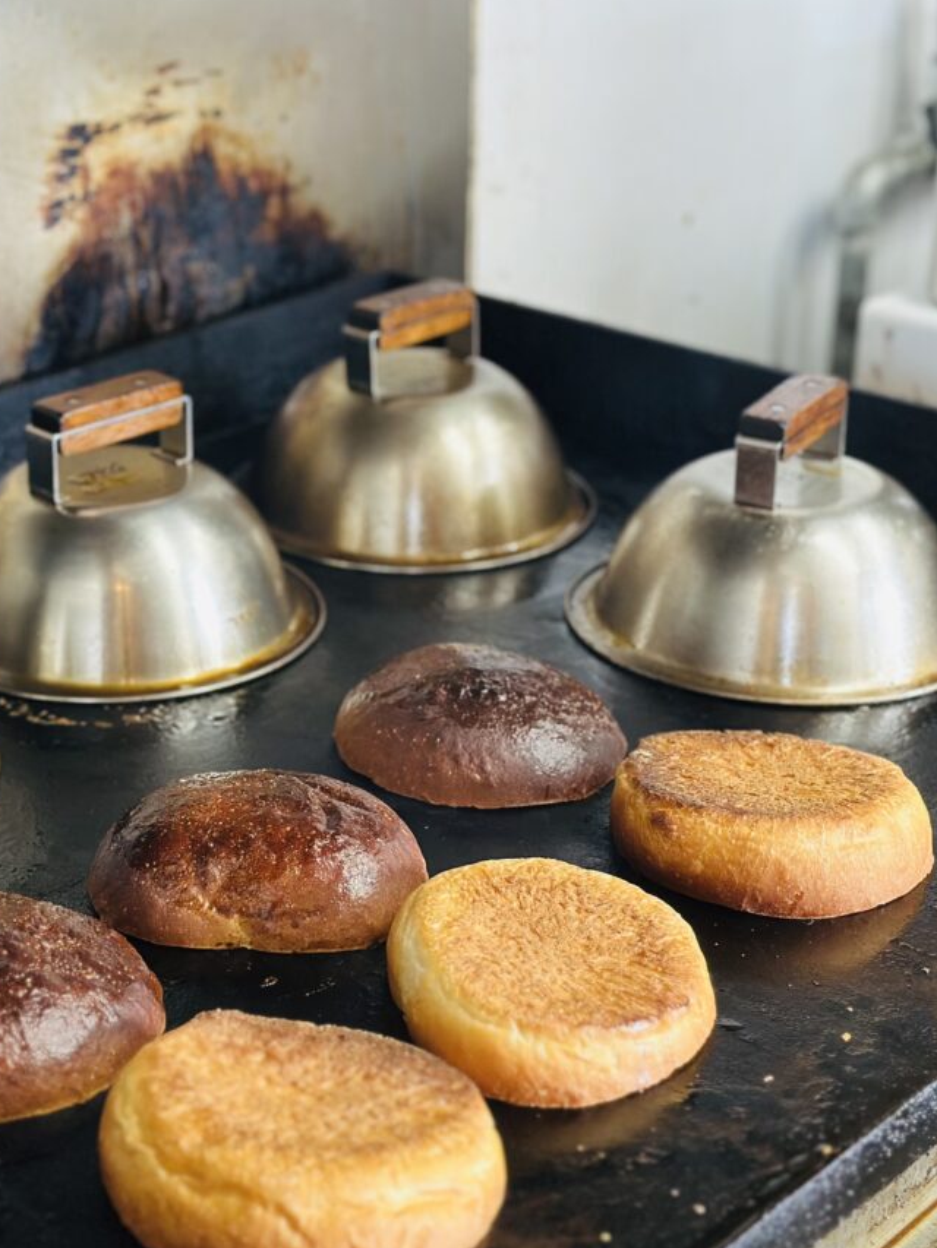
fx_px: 2598
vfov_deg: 27.0
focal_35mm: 72
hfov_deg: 20.4
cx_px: 329
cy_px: 645
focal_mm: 6.86
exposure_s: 1/60
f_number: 1.78
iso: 250
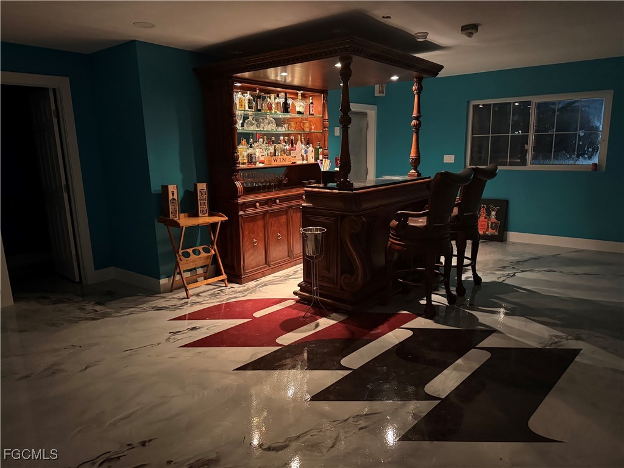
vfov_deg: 56.8
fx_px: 433
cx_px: 312
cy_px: 234
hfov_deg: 71.6
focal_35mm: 24
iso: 1250
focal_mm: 6.76
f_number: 1.78
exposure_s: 1/30
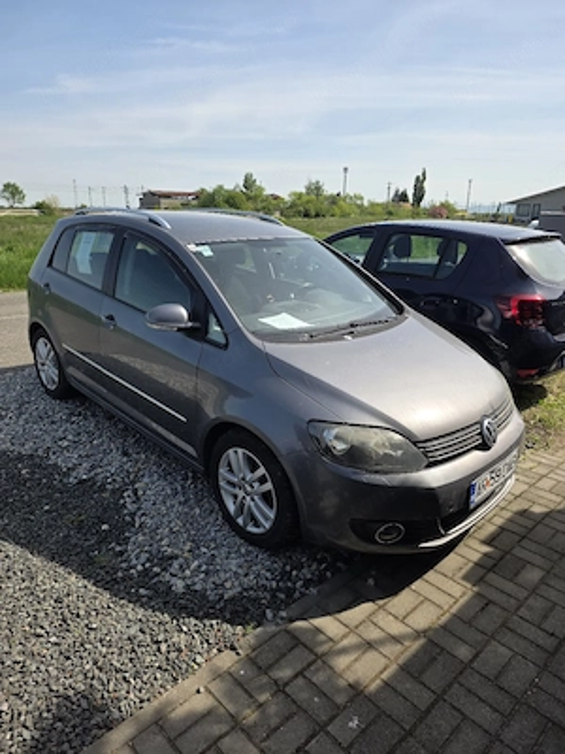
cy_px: 377
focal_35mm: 23
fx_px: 501
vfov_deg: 73.9
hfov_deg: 58.9
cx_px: 282
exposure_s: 1/5000
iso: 80
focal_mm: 6.3
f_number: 1.7
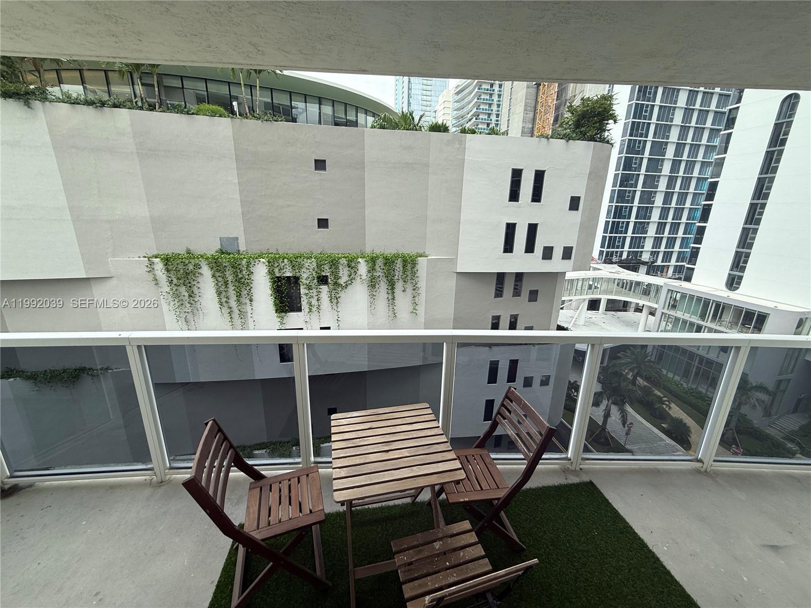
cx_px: 406
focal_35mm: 14
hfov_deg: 102.1
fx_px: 328
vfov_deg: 85.7
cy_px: 304
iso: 50
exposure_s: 1/602
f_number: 2.2
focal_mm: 2.22
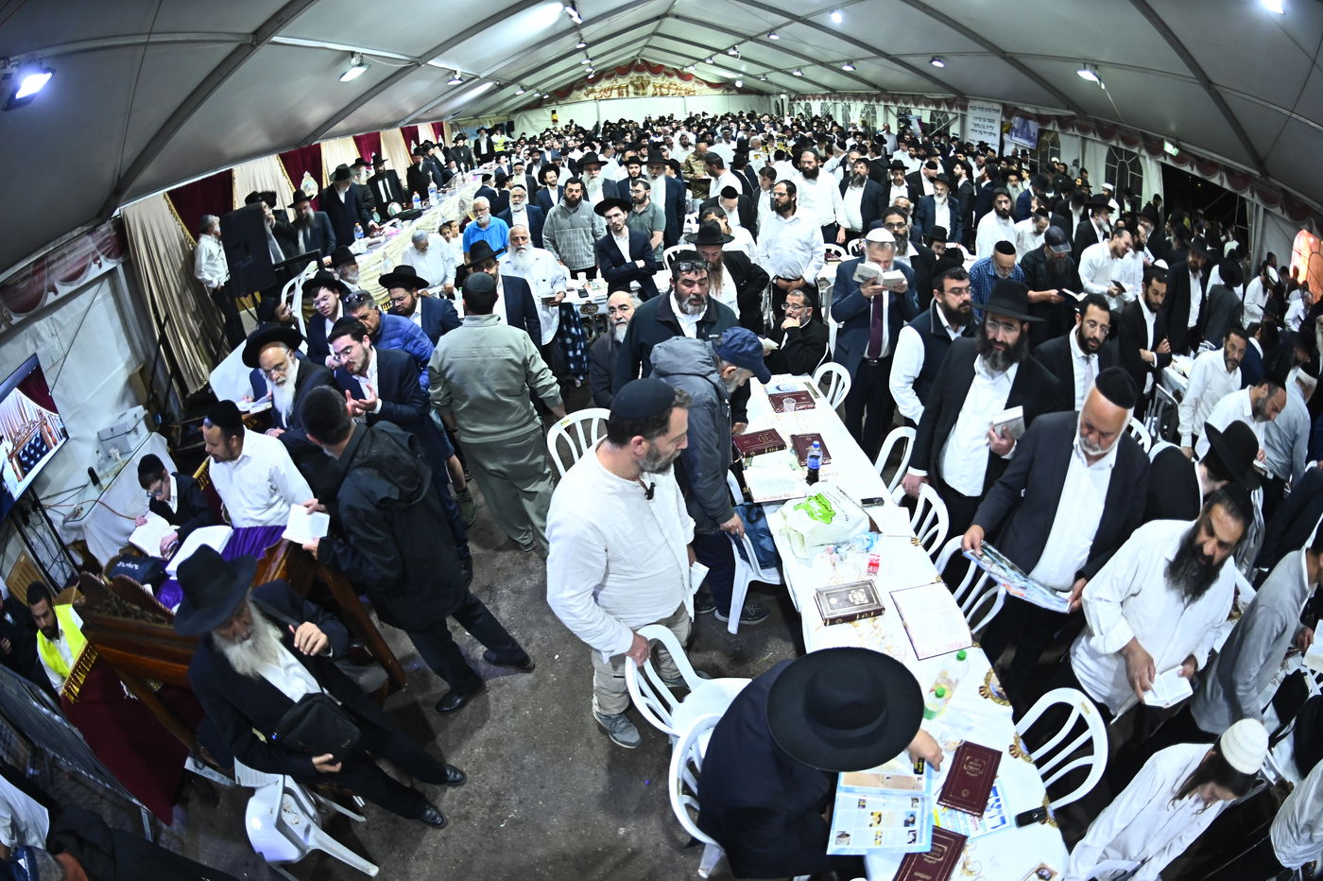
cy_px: 440
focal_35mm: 16
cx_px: 662
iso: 2500
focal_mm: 16
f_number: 3.5
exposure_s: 1/250
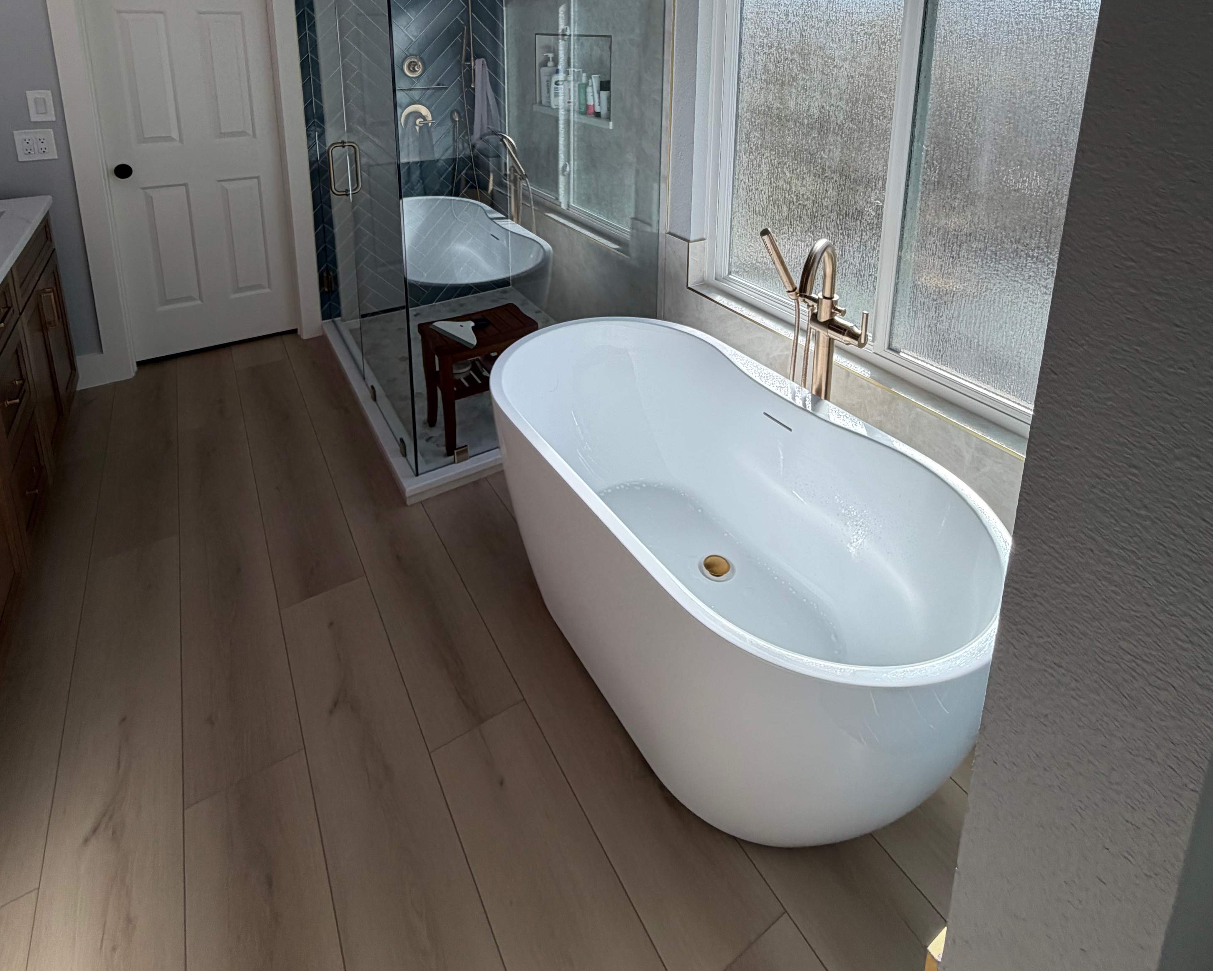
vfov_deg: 63.9
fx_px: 682
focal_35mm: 19
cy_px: 178
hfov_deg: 83.3
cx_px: 591
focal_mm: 2.22
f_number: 2.2
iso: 50
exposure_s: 1/502
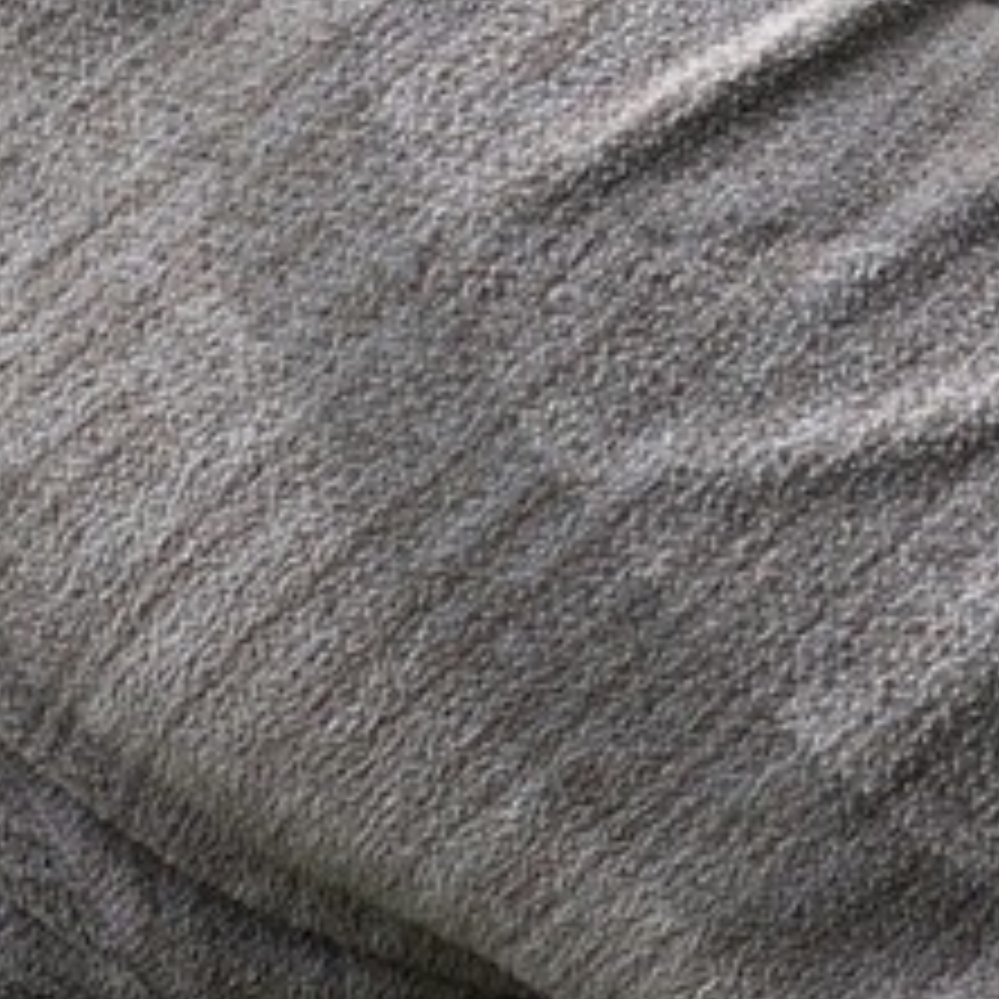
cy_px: -490
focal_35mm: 257
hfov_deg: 6.6
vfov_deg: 6.7
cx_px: 1904
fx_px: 8391
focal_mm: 42
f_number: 7.1
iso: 800
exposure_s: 1/320
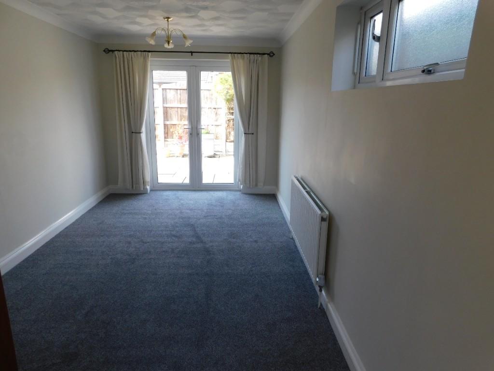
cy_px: 186
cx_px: 247
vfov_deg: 58.9
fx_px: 328
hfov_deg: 73.9
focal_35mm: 23
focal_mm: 4
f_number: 3
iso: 125
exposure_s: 1/80
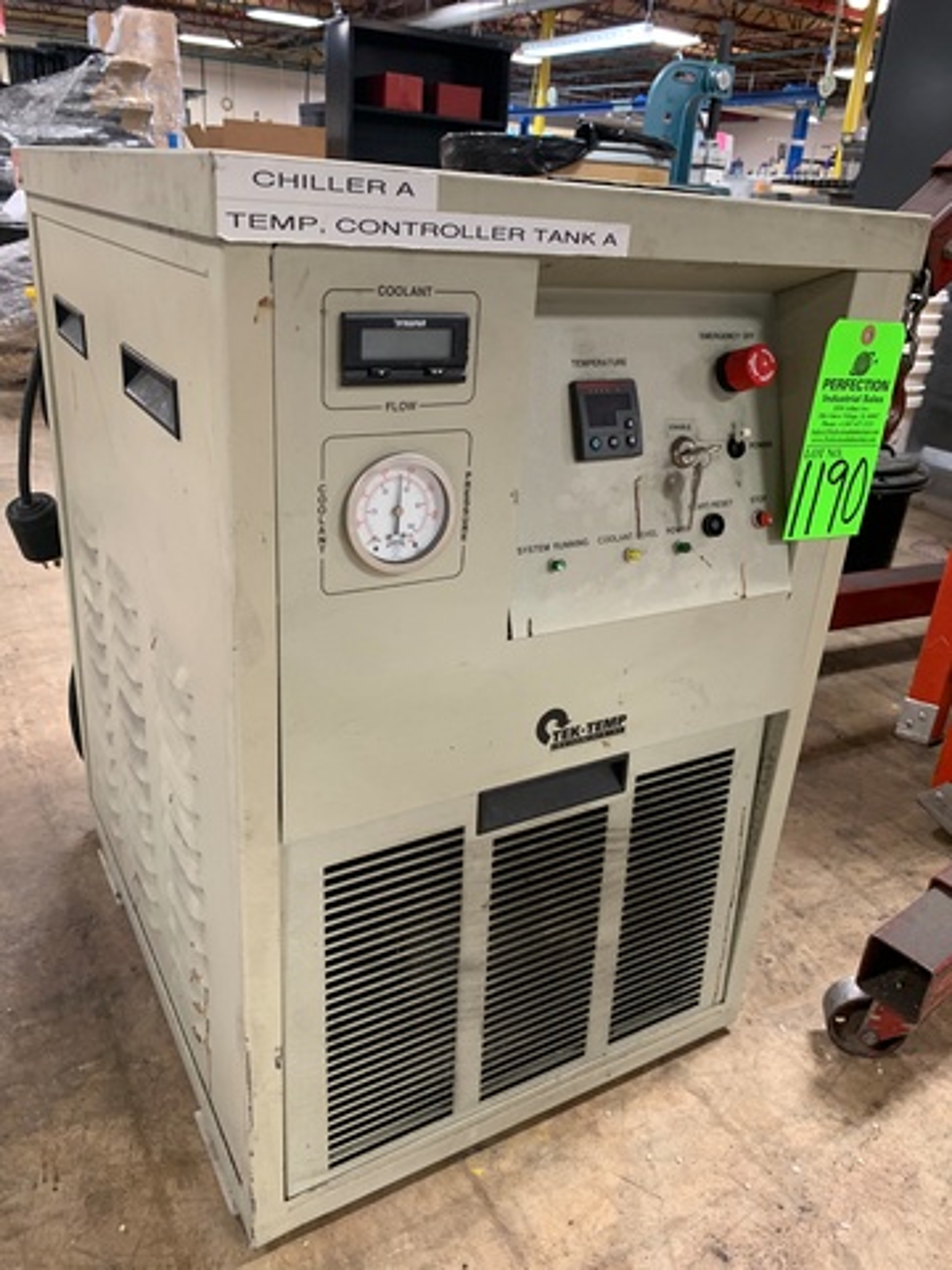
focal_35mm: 26
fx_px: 953
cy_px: 635
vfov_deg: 67.3
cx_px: 476
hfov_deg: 53.1
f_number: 1.8
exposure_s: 1/60
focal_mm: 4.25
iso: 200
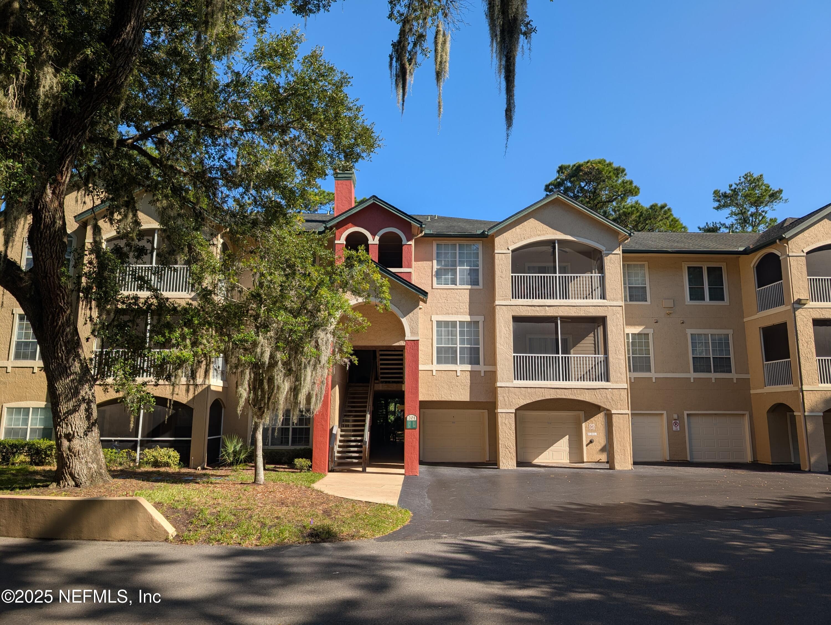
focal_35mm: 24
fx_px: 577
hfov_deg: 71.5
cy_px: 312
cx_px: 416
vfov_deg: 56.9
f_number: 1.68
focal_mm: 6.9
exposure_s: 1/882
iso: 21
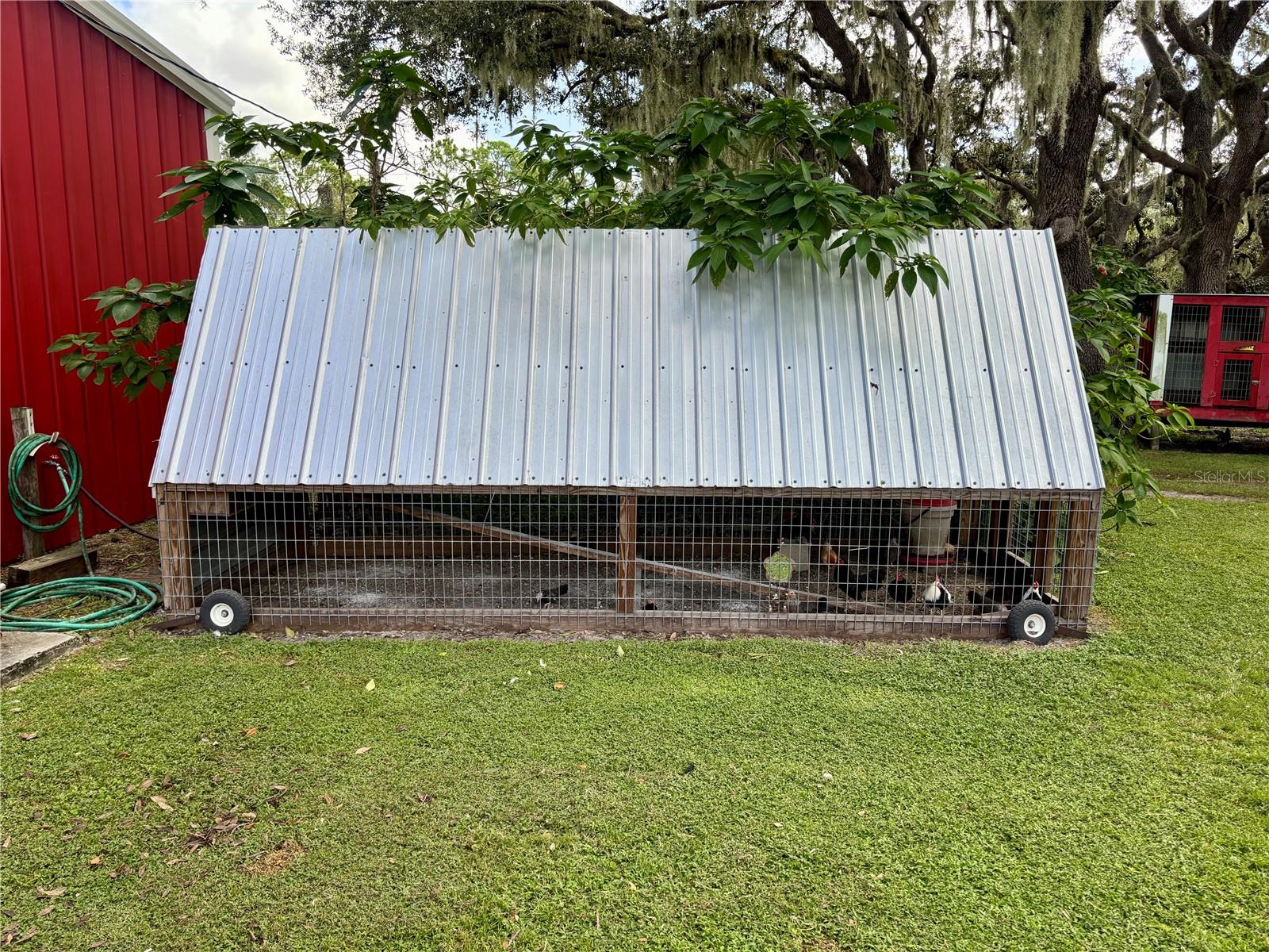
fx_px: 953
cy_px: 476
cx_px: 634
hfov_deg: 67.3
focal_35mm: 26
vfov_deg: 53.1
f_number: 1.6
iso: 50
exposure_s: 1/587
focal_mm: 5.96
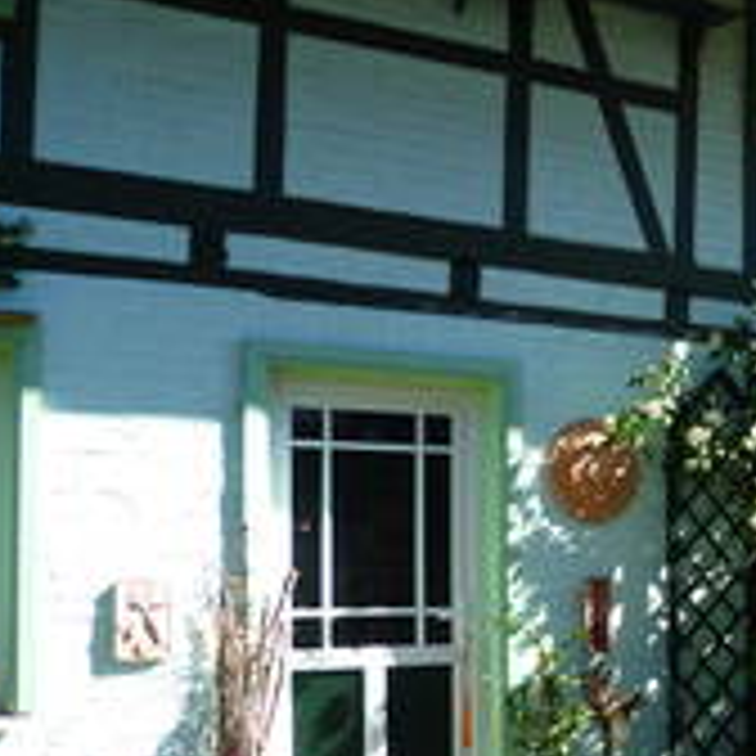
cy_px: 522
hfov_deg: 26.6
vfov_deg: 28.8
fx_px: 1458
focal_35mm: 59
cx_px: 842
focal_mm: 5
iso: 80
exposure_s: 1/250
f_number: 2.8
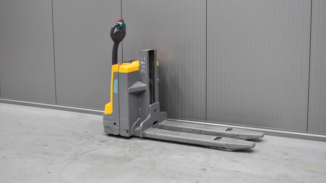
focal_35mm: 46
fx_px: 394
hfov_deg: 45.0
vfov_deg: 26.2
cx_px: 163
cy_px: 72
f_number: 5
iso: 1250
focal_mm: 27
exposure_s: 1/50
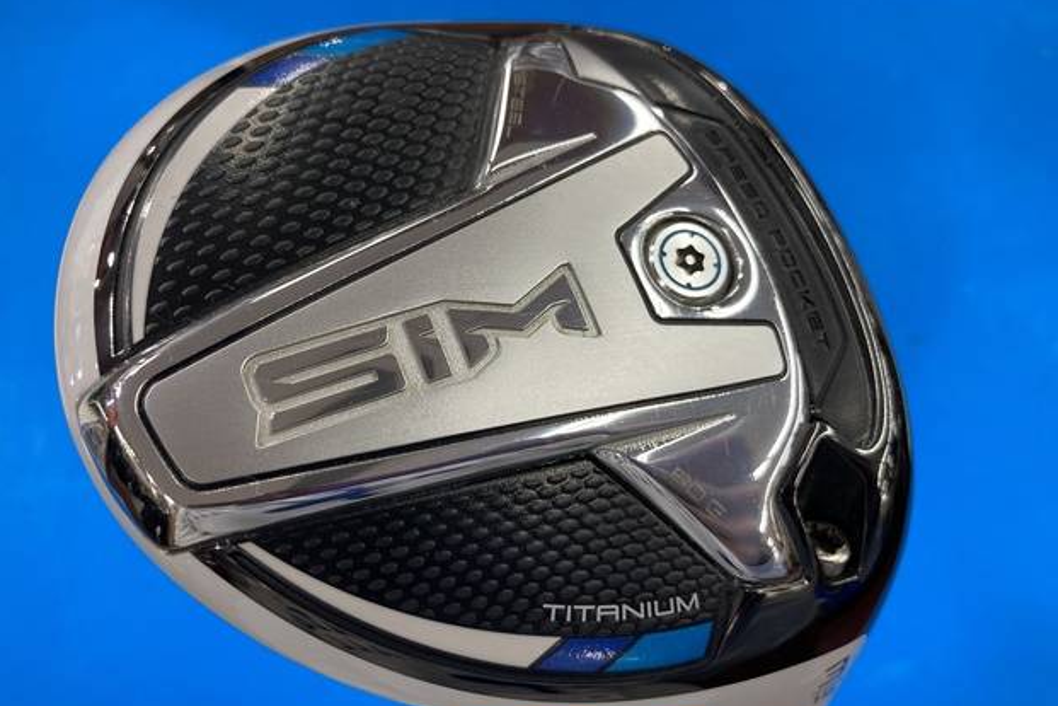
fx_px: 882
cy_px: 373
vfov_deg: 43.6
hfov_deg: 61.9
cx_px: 515
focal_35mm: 30
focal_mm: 3.99
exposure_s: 1/50
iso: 50
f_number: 1.8
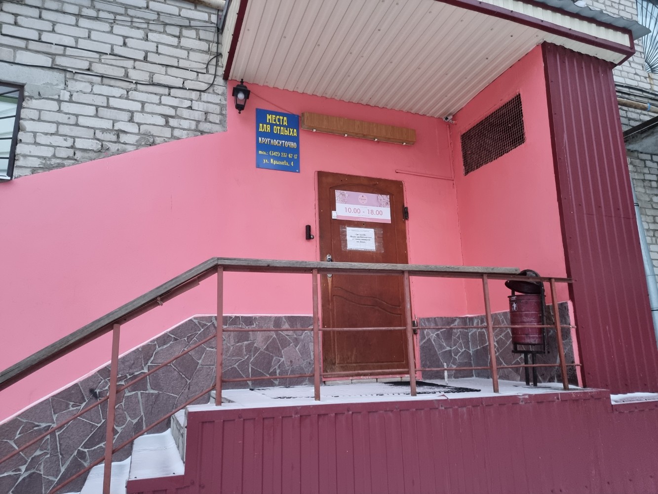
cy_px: 247
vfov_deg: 56.8
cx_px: 329
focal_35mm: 24
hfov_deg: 71.6
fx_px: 456
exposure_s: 1/40
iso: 640
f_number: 1.8
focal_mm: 6.7
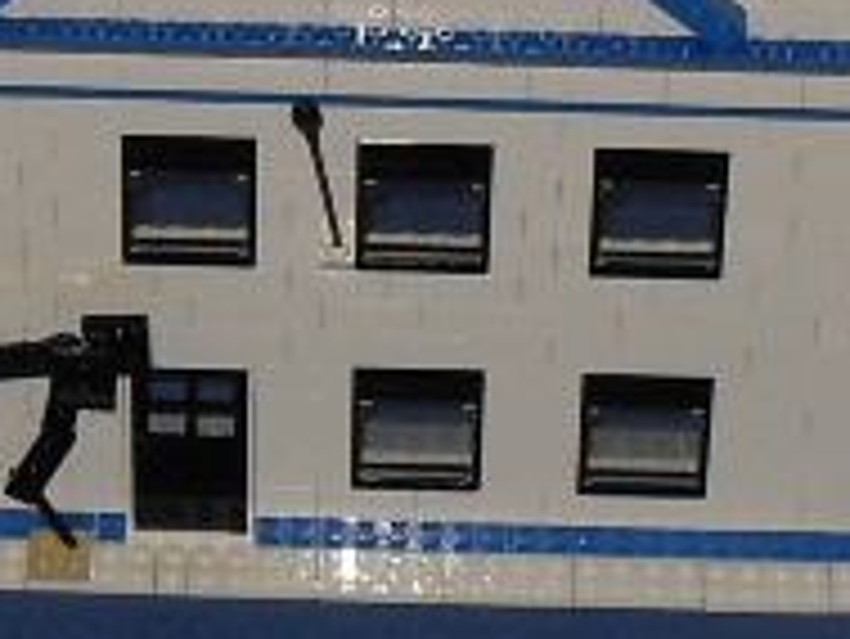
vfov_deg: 21.2
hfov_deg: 28.1
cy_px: 202
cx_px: 346
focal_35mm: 69
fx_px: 1695
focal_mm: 6.3
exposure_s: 1/45
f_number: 2.8
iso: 100
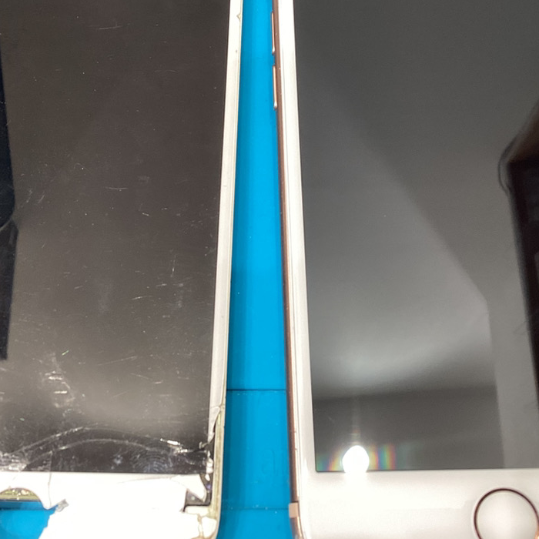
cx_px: 258
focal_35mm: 47
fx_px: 828
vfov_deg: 36.0
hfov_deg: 36.1
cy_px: 231
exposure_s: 1/50
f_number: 2.4
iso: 64
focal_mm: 3.3
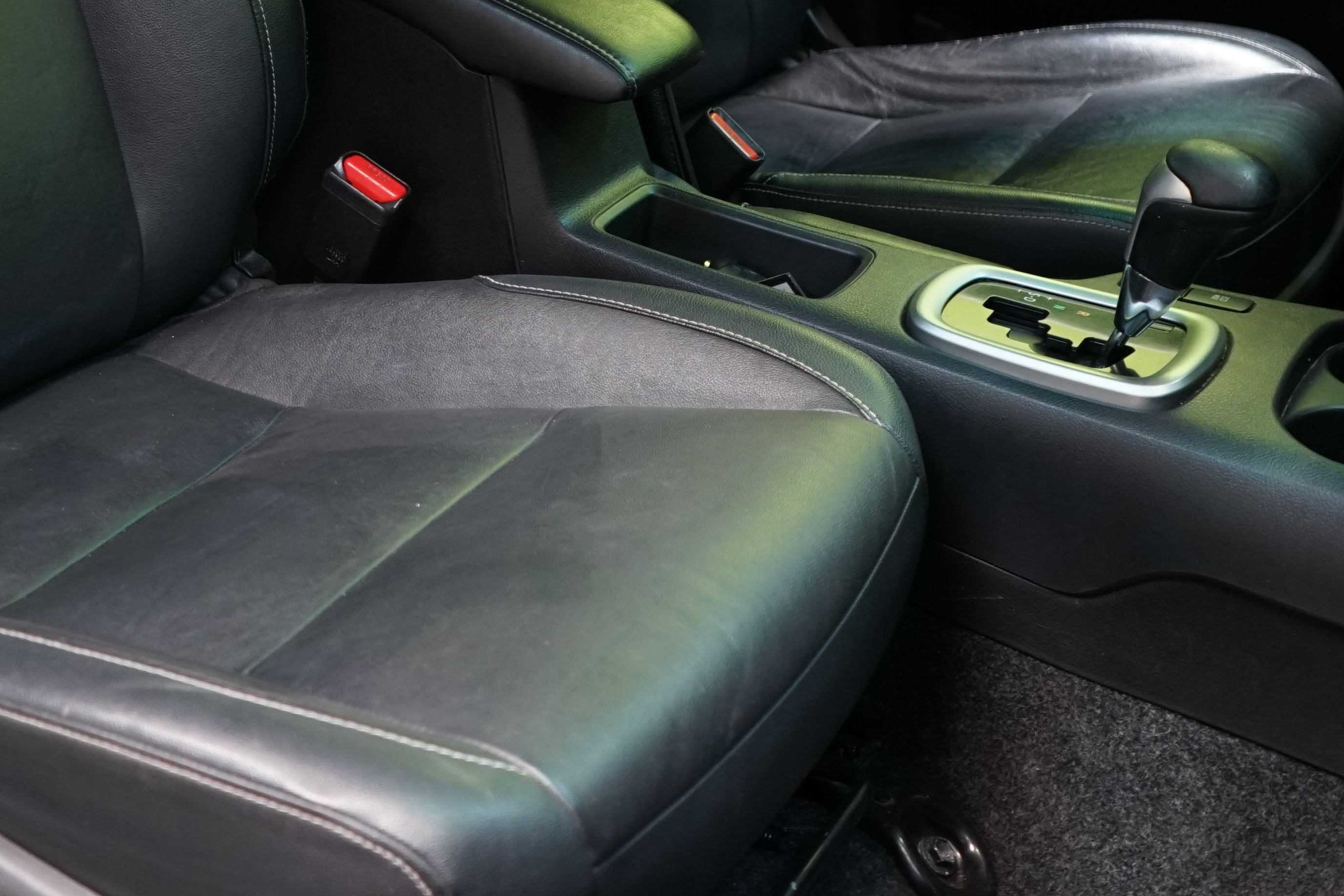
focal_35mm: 61
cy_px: -5
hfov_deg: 32.4
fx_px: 2277
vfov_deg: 21.5
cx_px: 383
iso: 1000
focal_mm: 28
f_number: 3.5
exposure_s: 1/30
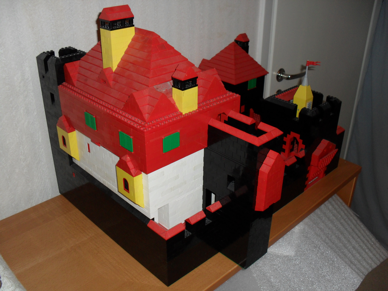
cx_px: 194
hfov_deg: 52.6
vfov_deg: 40.7
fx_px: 392
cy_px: 146
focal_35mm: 35
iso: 200
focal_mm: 6.3
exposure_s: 1/45
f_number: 3.2
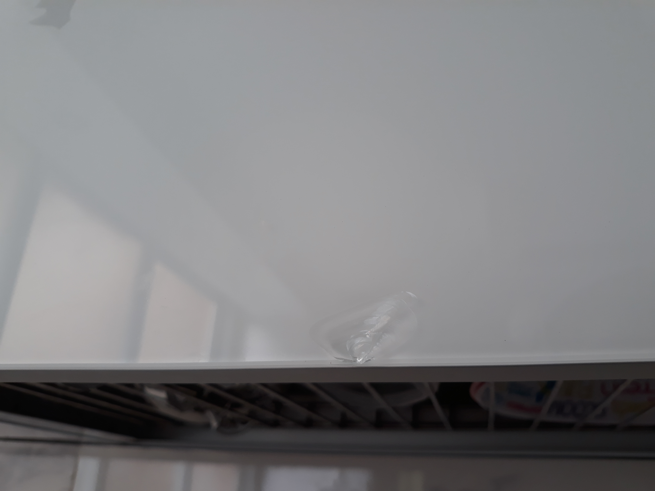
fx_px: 511
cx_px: 328
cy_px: 246
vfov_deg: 51.4
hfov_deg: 65.3
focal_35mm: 27
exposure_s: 1/122
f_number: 1.7
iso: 40
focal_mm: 3.71
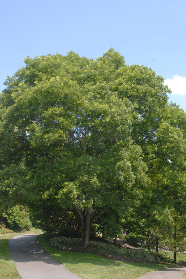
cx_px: 93
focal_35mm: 42
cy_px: 140
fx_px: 325
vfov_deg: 46.4
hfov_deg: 32.0
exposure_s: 1/250
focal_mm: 28
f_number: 8
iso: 400
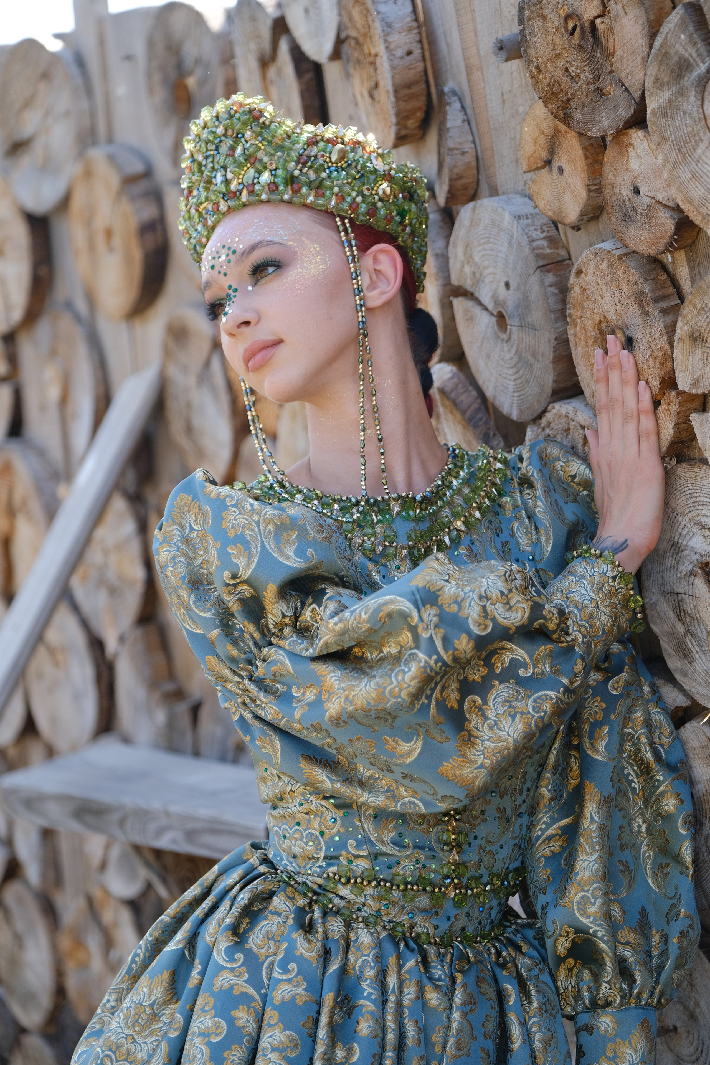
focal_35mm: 131
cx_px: 355
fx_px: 3875
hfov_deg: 10.5
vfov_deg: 15.6
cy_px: 532
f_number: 2.8
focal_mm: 87.1
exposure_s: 1/500
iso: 200
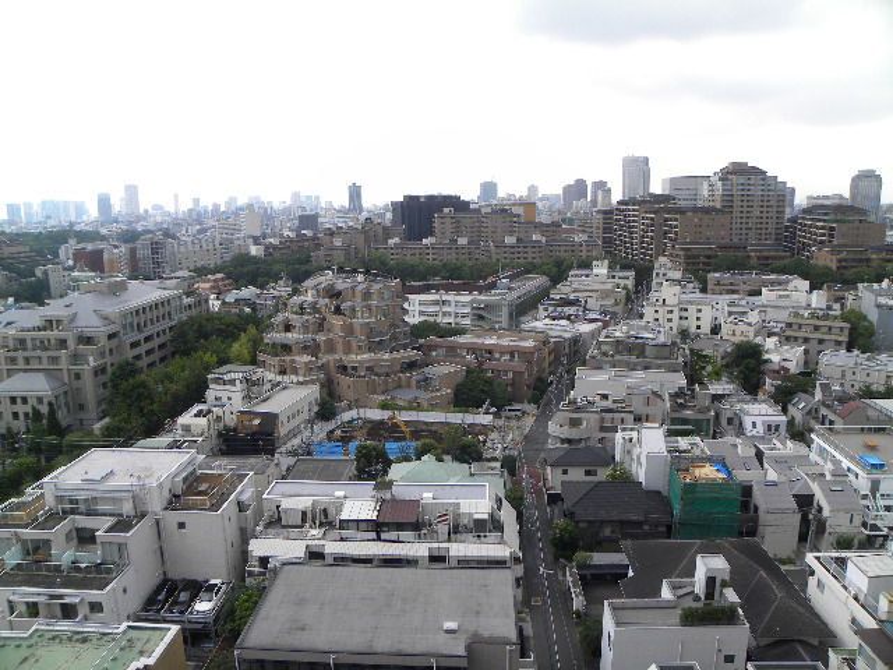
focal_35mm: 26
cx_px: 446
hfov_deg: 67.3
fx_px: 671
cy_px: 335
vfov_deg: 53.1
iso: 64
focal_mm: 4.6
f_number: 4.5
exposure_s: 1/138
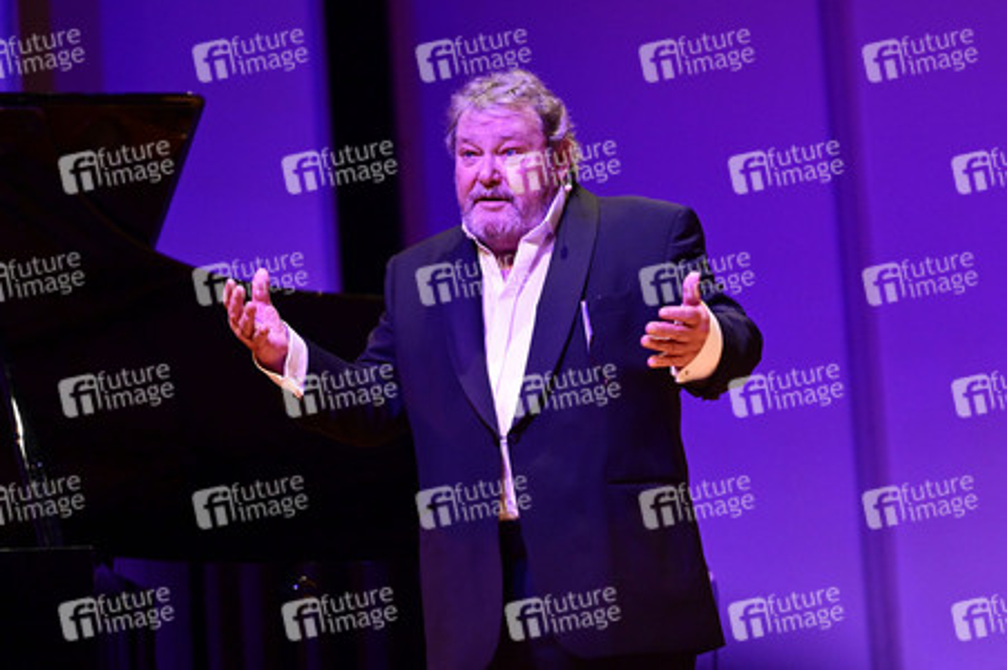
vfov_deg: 8.1
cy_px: 335
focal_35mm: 170
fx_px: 4752
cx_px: 504
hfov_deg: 12.1
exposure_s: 1/640
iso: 5000
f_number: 3.2
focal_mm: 170
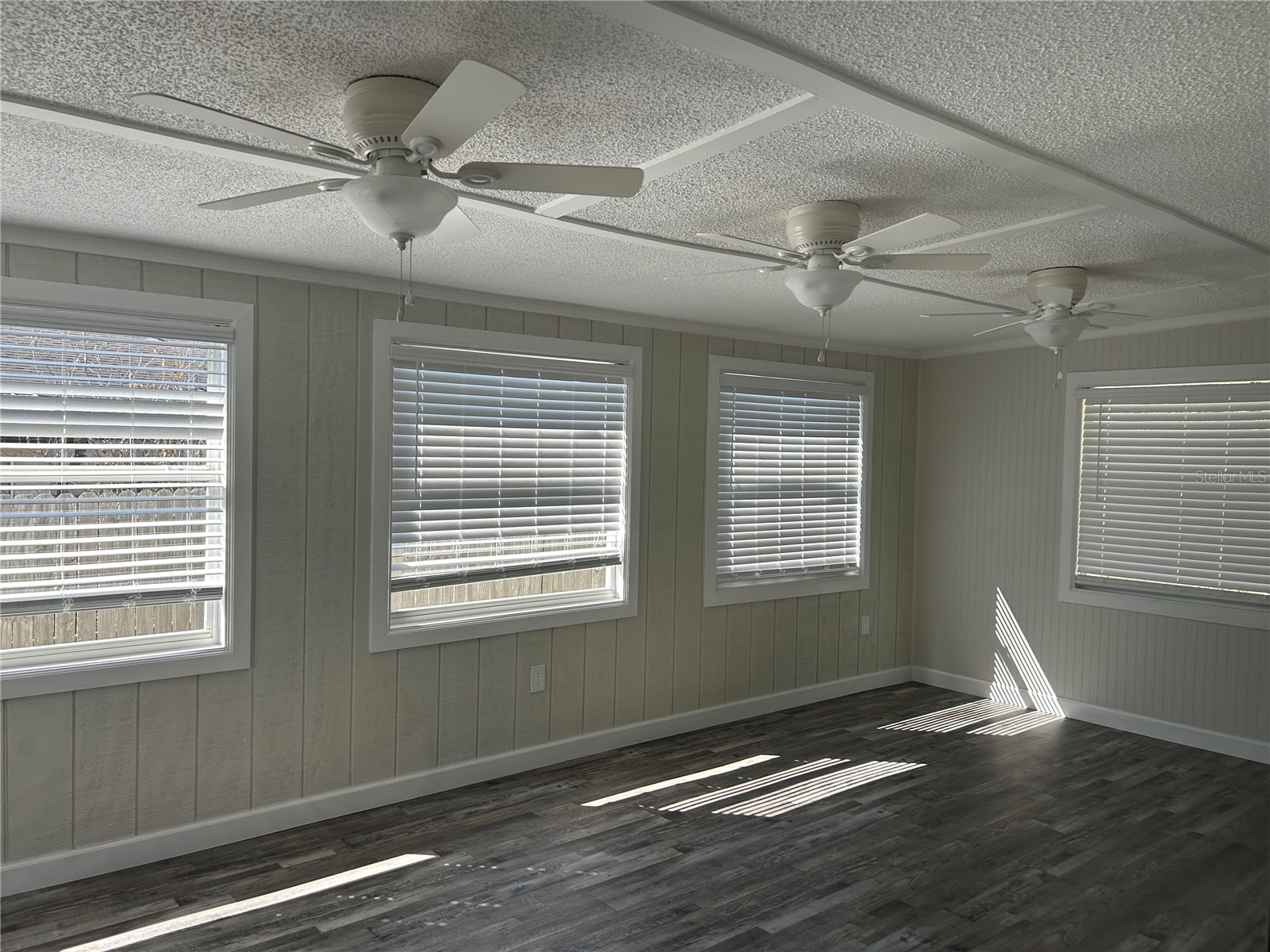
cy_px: 476
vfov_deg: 53.1
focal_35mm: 26
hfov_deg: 67.3
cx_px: 635
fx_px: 954
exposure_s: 1/497
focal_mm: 5.7
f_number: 1.5
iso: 50
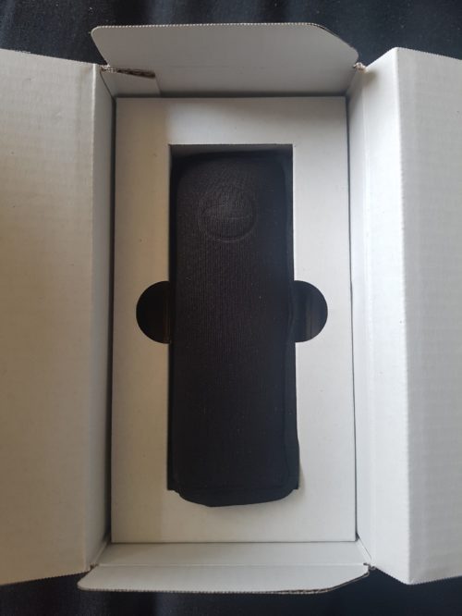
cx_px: 231
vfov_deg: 67.3
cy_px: 308
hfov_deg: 53.1
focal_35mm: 26
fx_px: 462
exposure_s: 1/50
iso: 125
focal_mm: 4.2
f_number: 1.7
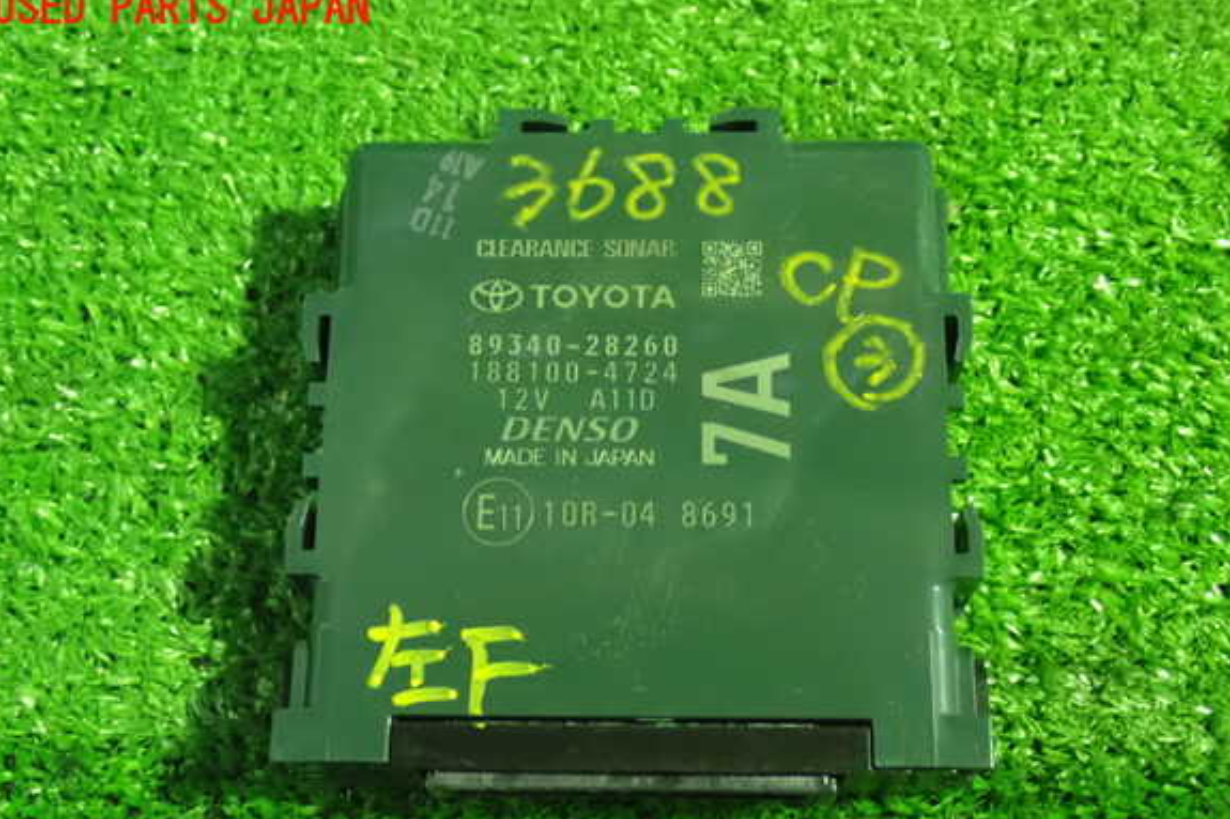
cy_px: 464
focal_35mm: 51
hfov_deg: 38.9
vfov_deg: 26.4
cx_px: 622
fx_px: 1742
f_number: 3.1
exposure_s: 1/20
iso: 1600
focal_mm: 8.4
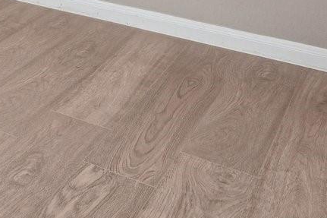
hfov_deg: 20.0
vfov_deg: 14.3
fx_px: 690
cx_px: -251
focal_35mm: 76
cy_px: -243
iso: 400
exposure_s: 1/8
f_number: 8
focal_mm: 16
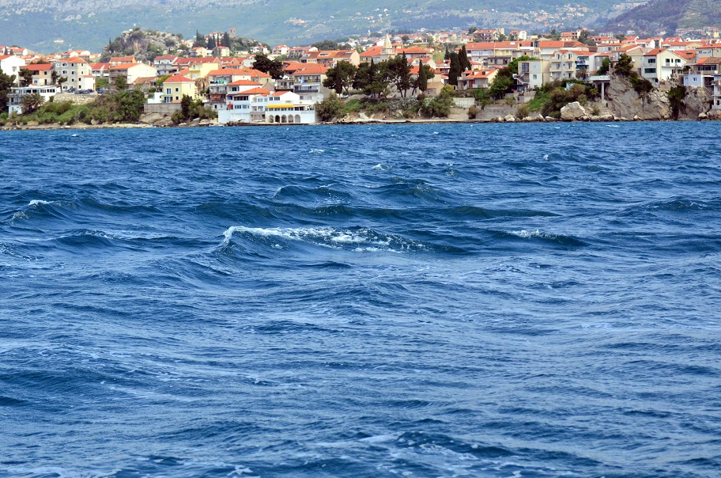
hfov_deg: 17.8
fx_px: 2298
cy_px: 251
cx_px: 343
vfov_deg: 11.9
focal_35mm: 115
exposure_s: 1/5000
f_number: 4.5
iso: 800
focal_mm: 70
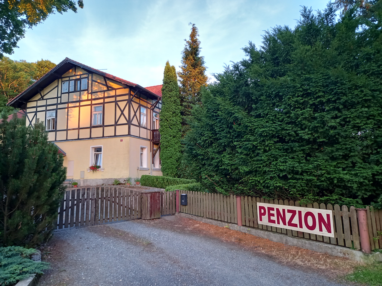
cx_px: 191
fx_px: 276
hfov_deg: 69.4
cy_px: 143
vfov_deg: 54.9
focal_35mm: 25
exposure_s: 1/50
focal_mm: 4.6
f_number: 2
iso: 200
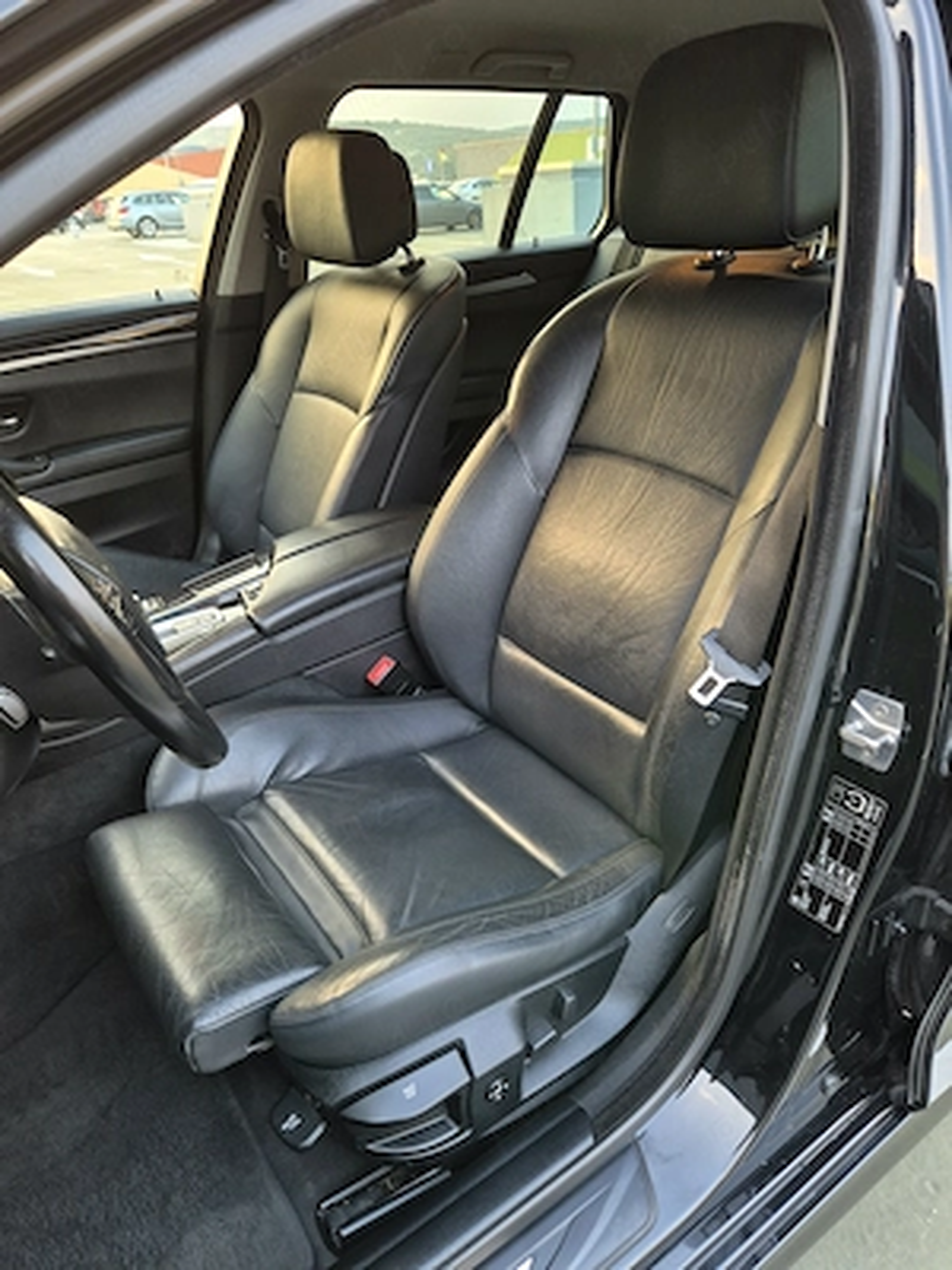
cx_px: 476
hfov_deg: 58.9
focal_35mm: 23
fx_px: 843
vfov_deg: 73.9
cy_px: 635
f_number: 1.8
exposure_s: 1/100
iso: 400
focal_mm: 5.4
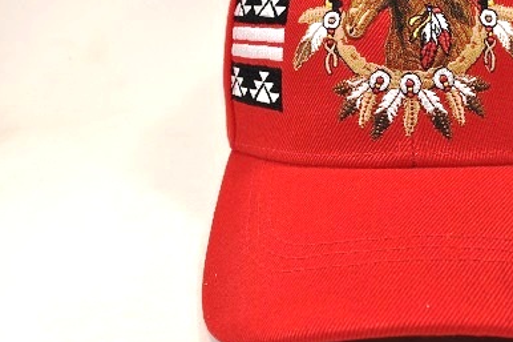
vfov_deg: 24.4
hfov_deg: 34.9
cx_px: 423
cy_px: 92
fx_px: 783
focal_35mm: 55
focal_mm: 22
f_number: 8
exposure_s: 1/250
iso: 200
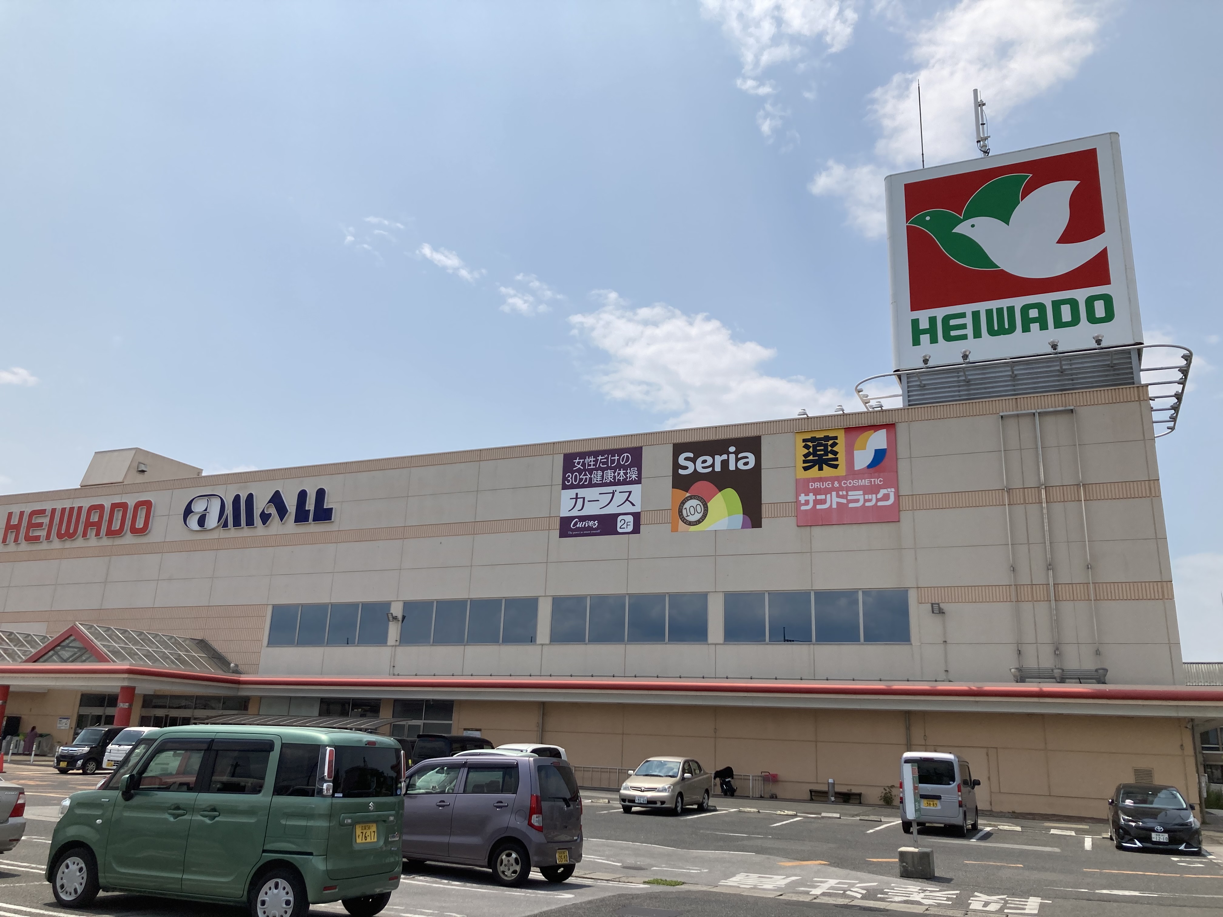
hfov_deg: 63.4
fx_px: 989
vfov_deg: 49.7
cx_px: 612
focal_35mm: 28
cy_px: 458
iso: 20
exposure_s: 1/4367
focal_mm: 3.99
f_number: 1.8
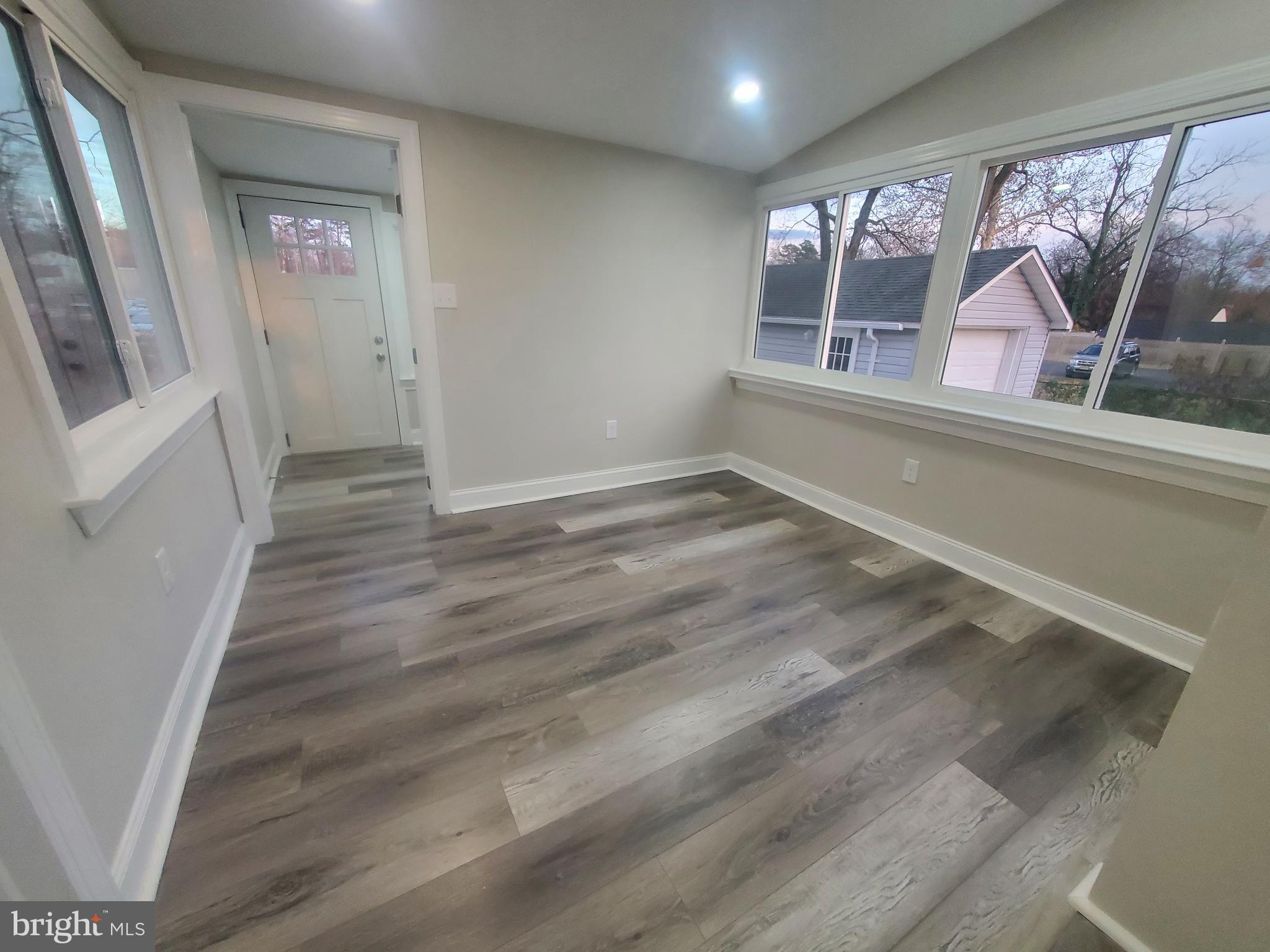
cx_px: 635
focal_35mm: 13
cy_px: 476
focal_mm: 1.8
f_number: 2.2
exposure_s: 1/60
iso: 160
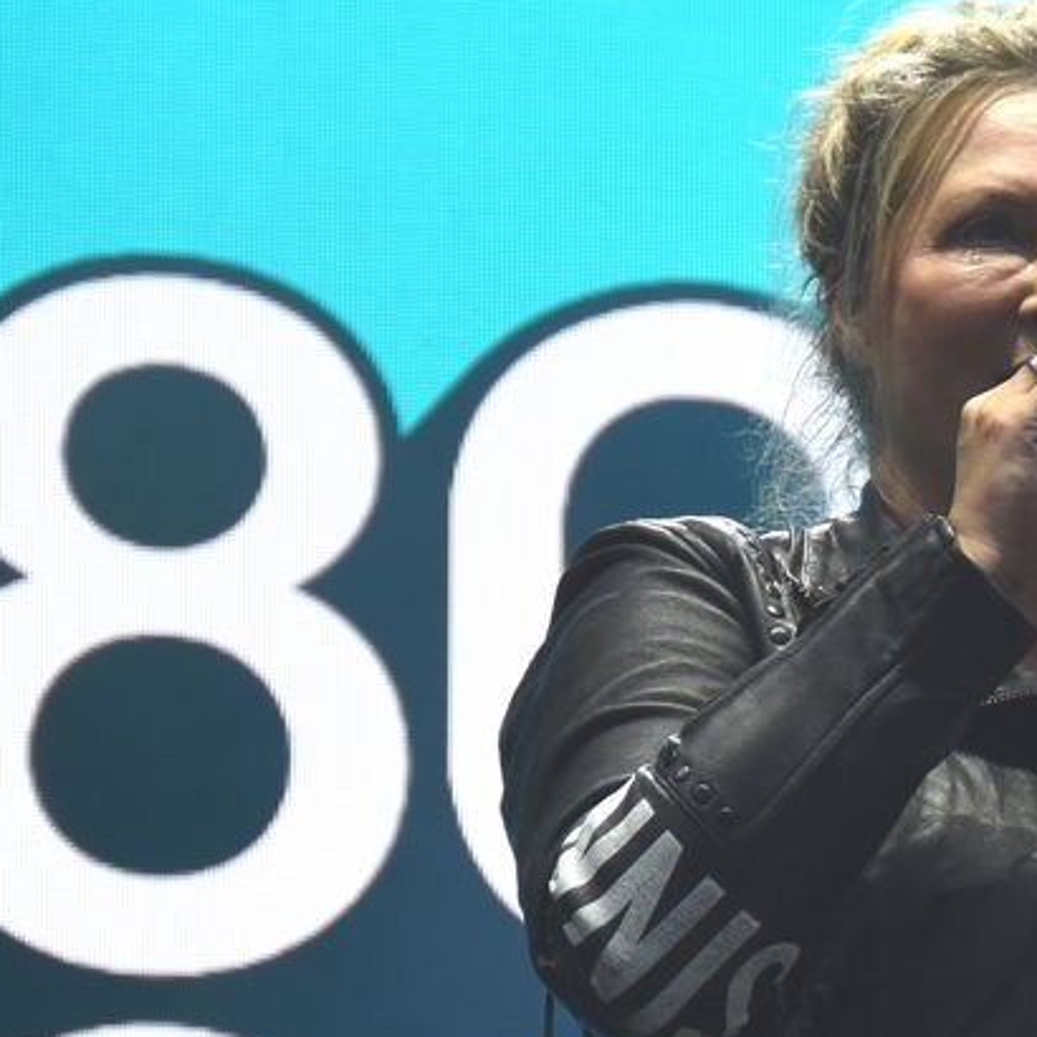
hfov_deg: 5.3
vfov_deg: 5.3
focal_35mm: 328
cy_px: 799
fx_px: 11117
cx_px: 1490
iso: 400
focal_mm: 66
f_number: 5
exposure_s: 1/400
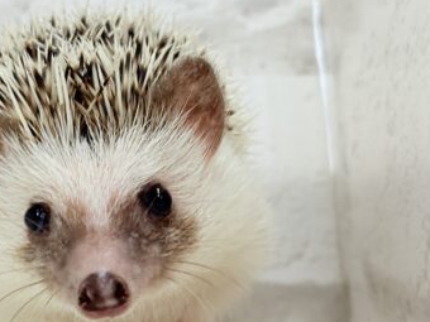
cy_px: 217
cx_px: 173
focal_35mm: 98
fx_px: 1217
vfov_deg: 15.1
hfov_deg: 20.0
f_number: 1.6
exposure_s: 1/100
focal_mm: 5.96
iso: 100
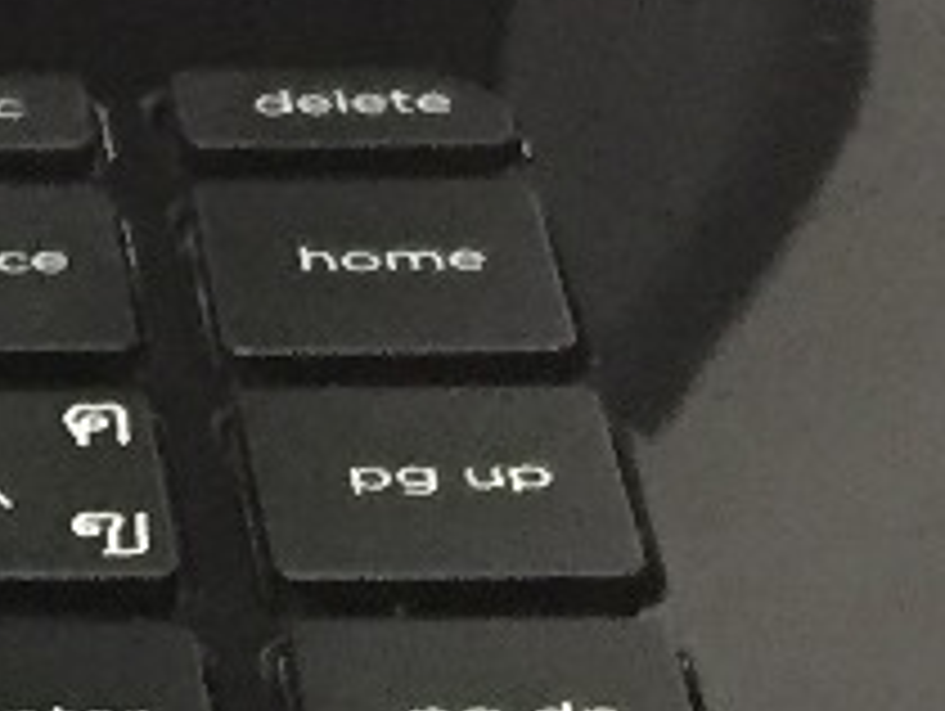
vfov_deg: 6.3
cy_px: 1674
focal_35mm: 225
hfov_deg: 8.4
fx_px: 6149
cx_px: -882
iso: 320
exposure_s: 1/33
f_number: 2.2
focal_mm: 4.15
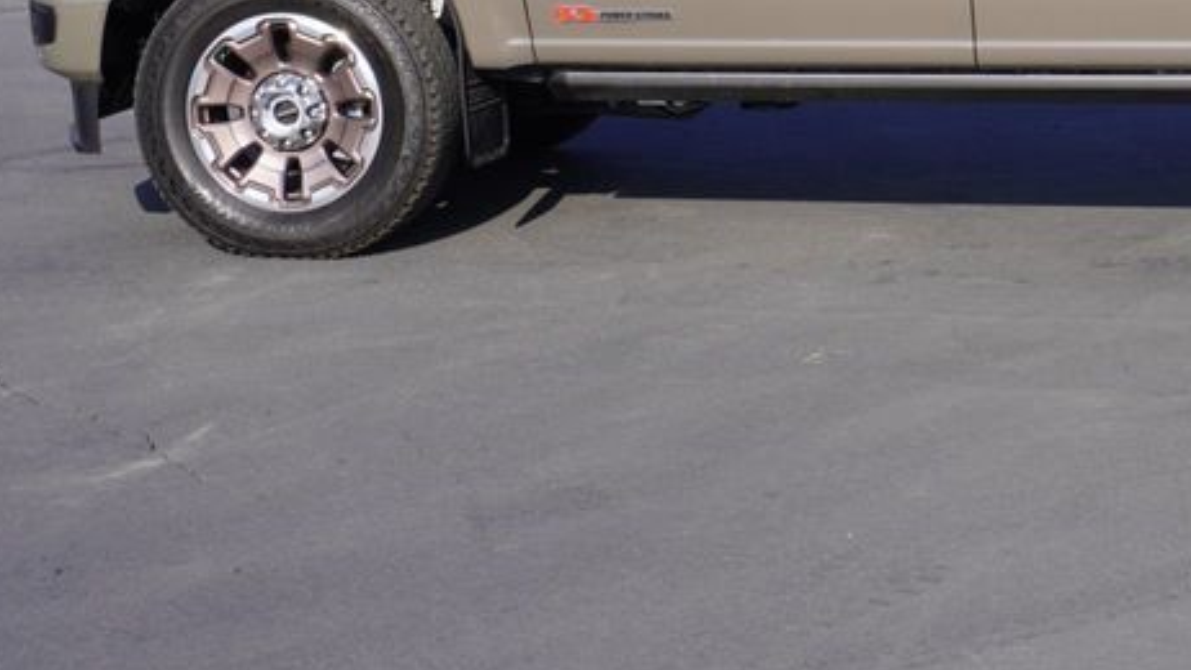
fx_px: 2753
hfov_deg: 23.3
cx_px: 1219
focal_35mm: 87
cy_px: -72
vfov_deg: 13.6
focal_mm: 25
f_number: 9
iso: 100
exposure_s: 1/125
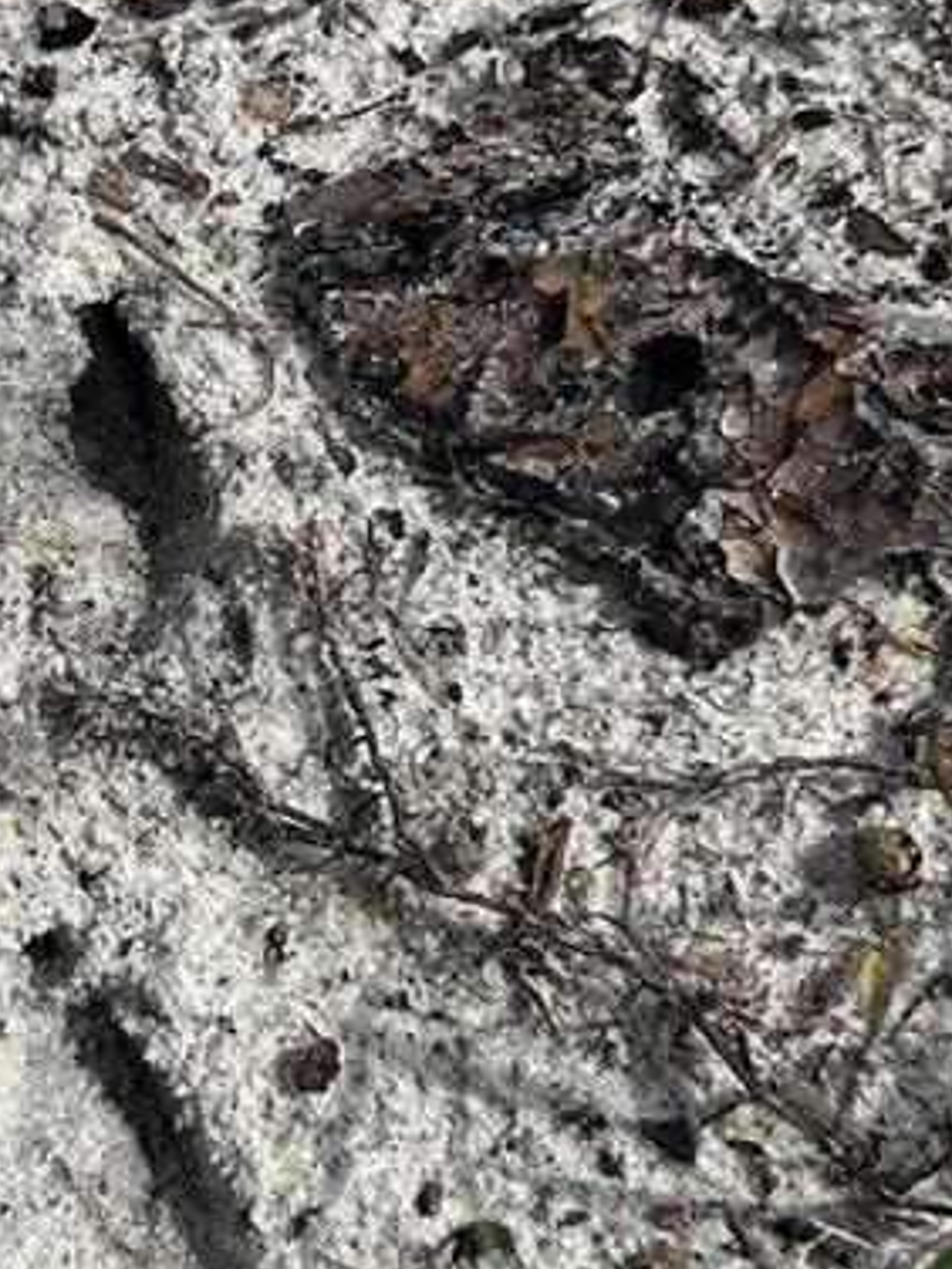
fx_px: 3044
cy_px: 520
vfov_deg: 23.5
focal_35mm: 83
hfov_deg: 17.5
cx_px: 81
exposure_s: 1/6579
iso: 50
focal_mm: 5.7
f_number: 1.5
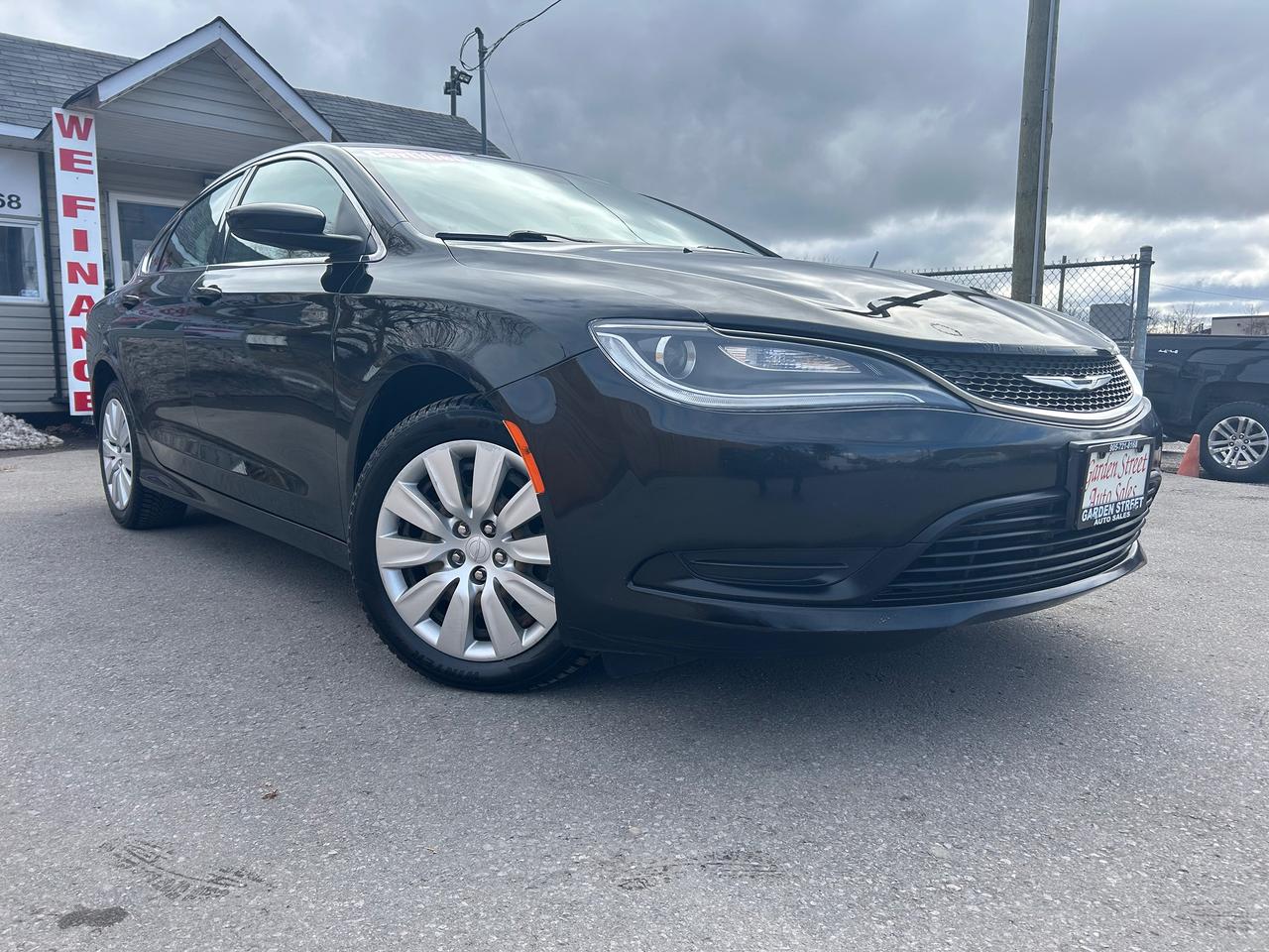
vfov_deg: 53.1
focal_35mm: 26
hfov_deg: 67.3
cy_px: 476
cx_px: 634
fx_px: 953
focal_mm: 5.7
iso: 50
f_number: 1.5
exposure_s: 1/2299
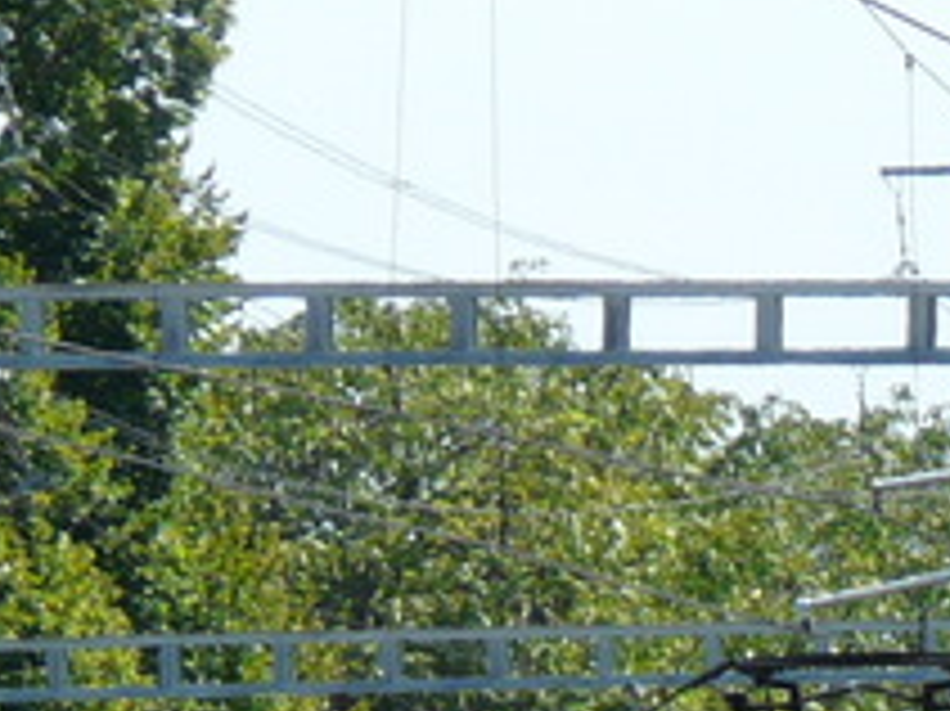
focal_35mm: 1178
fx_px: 32311
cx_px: 2179
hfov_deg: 1.7
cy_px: 1670
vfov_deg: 1.3
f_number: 5.6
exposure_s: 1/250
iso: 100
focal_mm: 40.8
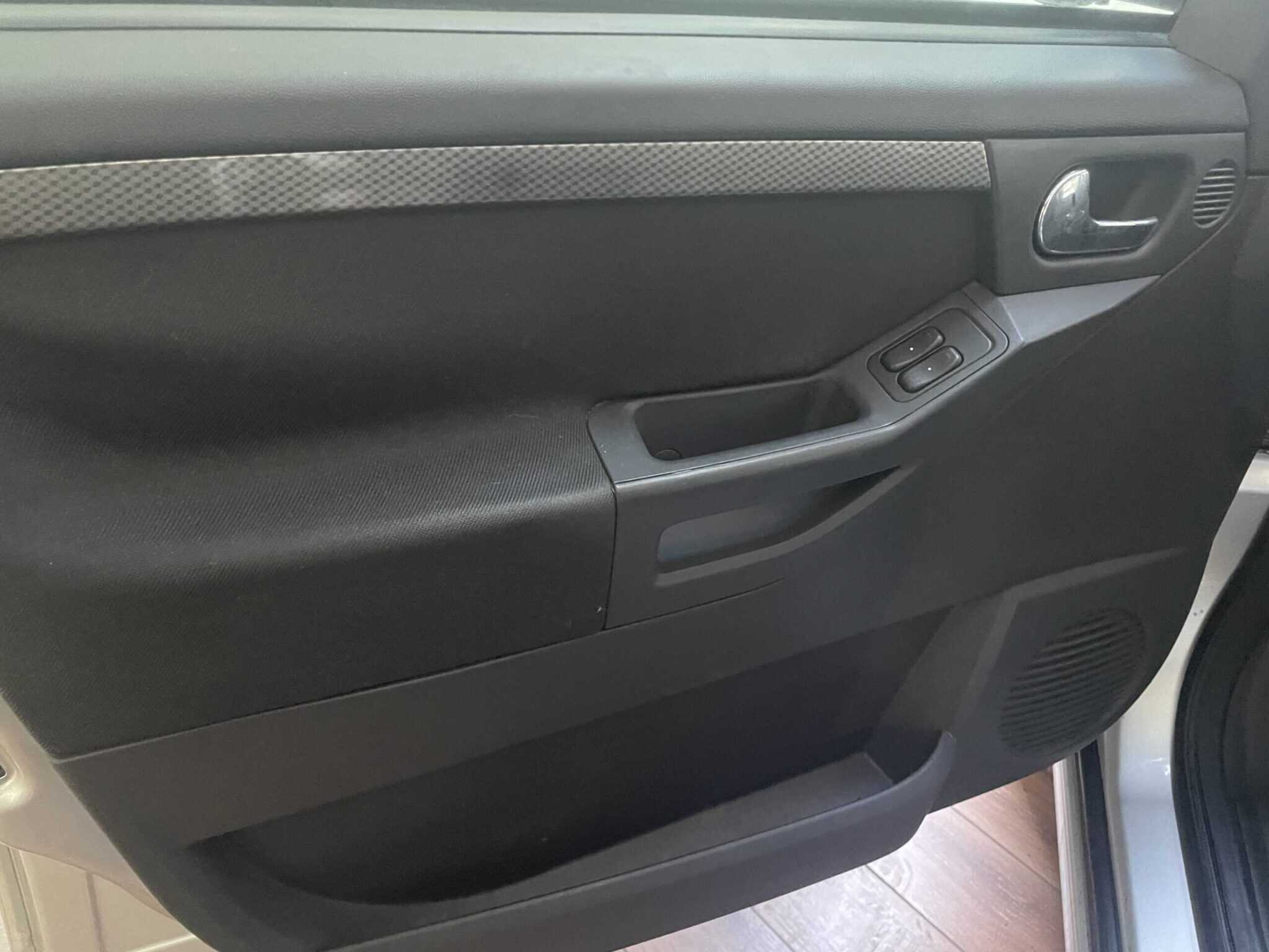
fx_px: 953
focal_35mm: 26
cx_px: 634
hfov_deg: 67.3
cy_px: 476
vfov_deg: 53.1
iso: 800
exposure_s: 1/25
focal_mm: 4.2
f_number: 1.6
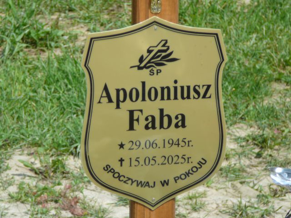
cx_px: 146
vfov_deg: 8.8
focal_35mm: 168
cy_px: 109
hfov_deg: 11.8
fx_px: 1412
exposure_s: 1/500
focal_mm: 25
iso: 80
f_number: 4
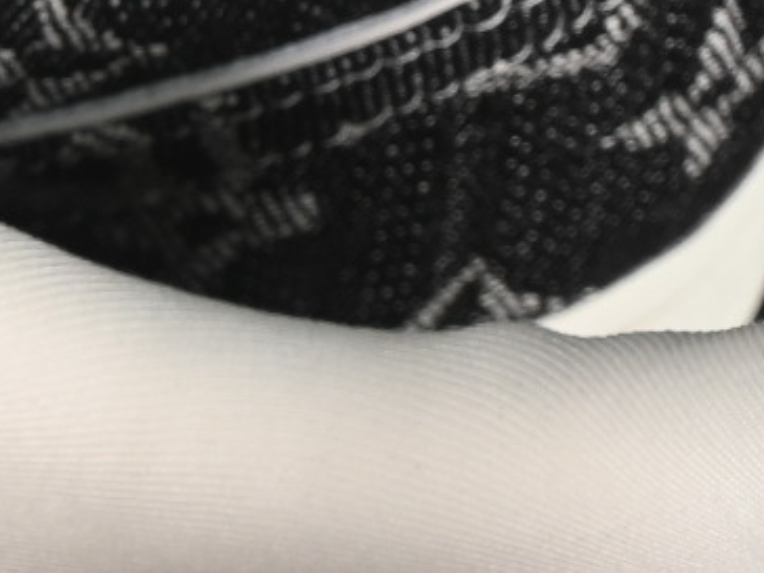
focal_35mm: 552
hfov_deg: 3.5
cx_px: -1156
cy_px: 512
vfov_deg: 2.7
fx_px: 12183
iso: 160
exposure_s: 1/50
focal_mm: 50
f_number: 6.3
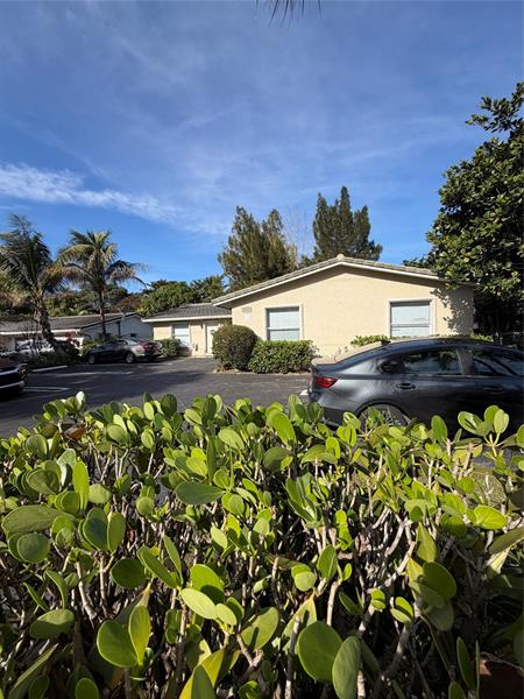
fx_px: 283
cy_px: 350
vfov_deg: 102.1
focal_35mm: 14
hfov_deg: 85.7
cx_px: 262
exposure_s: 1/770
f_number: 2.2
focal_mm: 2.22
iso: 25
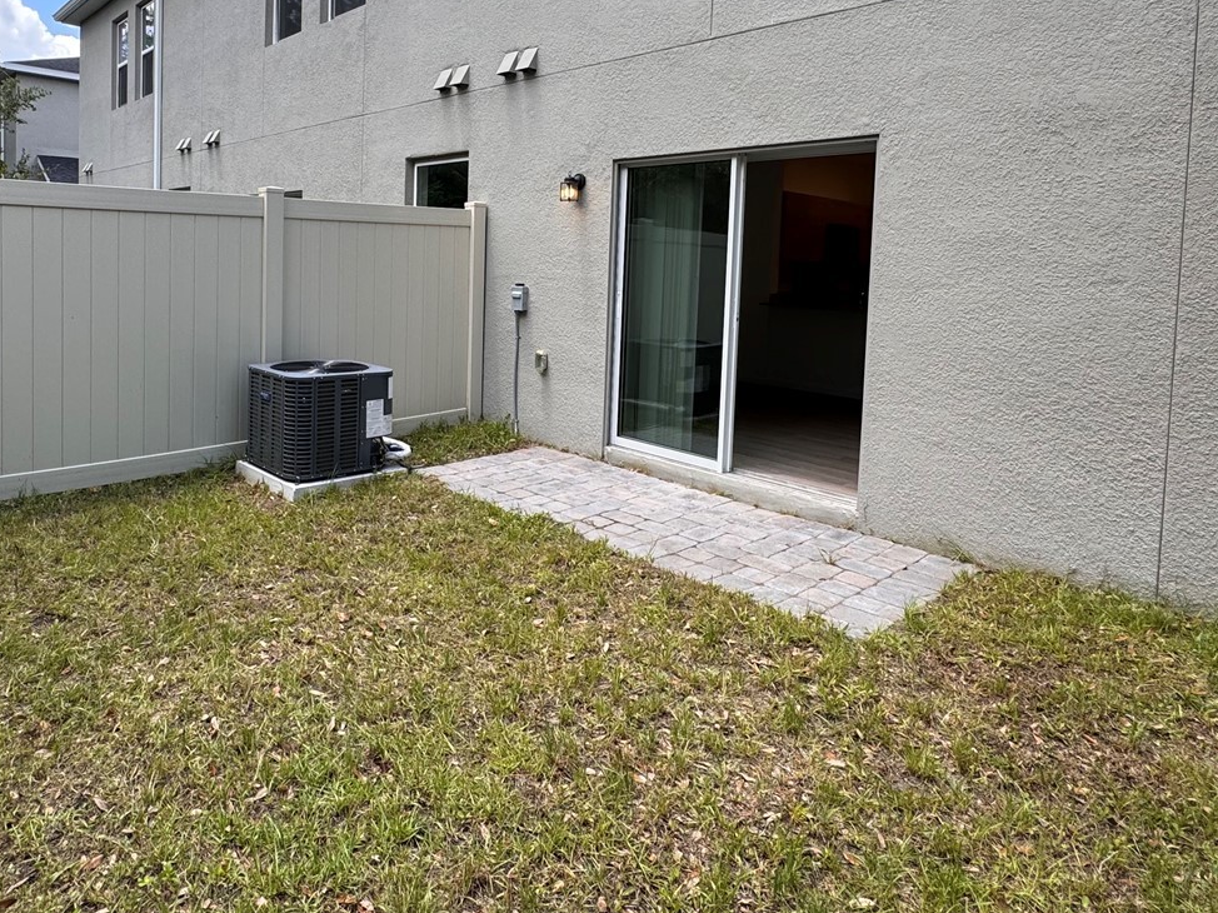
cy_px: 298
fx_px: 809
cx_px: 489
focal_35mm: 23
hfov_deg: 73.2
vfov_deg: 57.4
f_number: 2.2
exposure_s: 1/425
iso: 40
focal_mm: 2.22
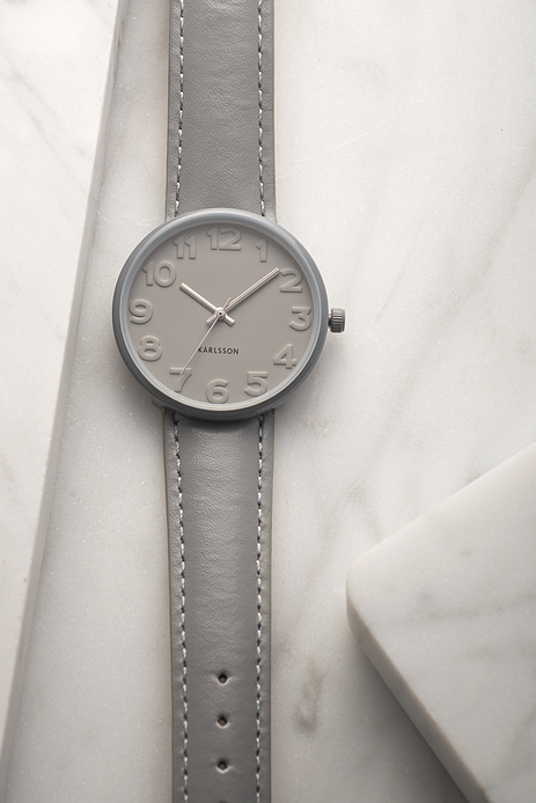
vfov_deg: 10.3
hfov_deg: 6.9
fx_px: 4464
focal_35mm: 200
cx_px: 238
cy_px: 422
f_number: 13
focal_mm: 160
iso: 50
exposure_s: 1/125
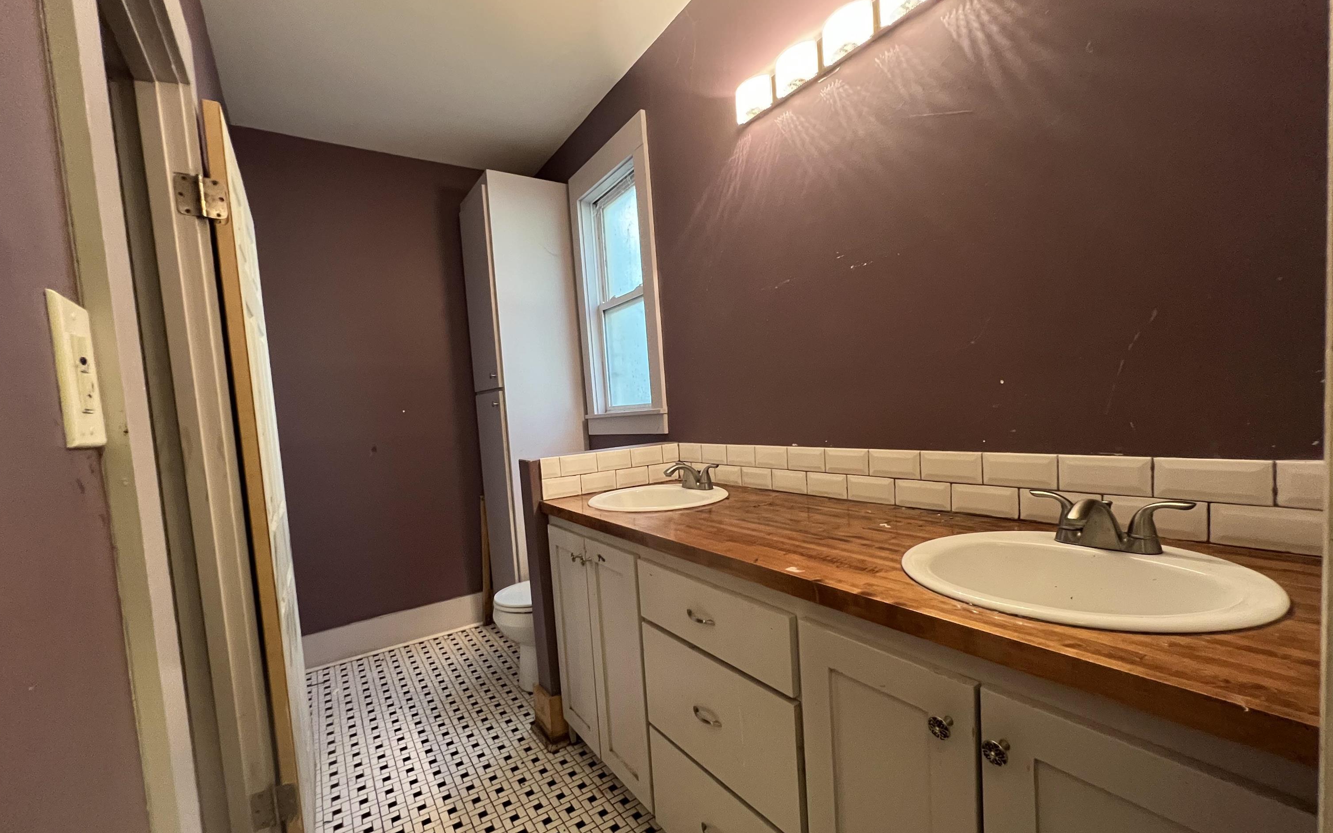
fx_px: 509
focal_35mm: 14
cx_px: 657
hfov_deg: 105.3
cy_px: 440
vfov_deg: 78.6
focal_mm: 1.57
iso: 640
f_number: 1.8
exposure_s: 1/60
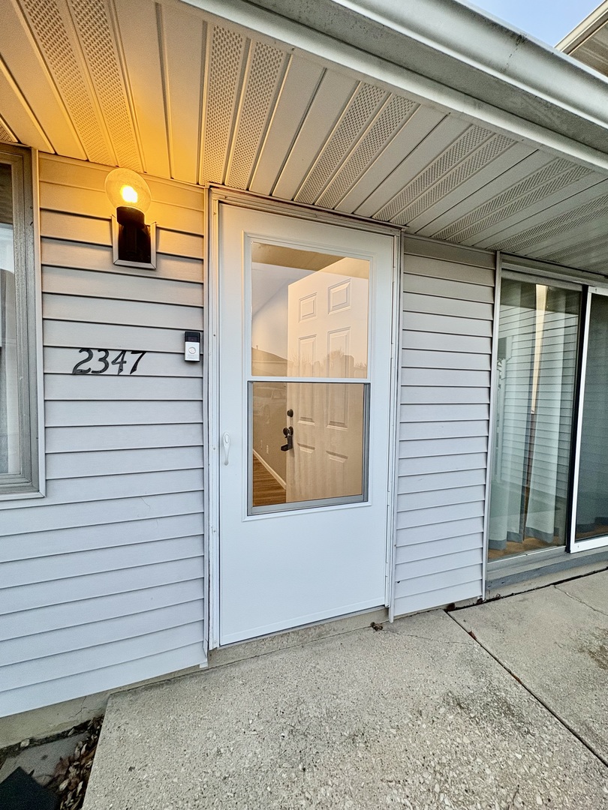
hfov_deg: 85.7
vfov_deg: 102.1
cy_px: 405
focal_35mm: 14
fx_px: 328
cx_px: 304
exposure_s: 1/60
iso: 125
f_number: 2.2
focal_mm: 2.22
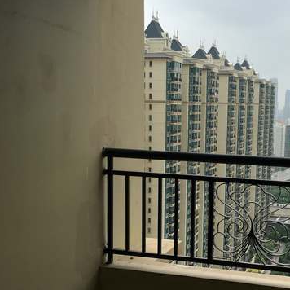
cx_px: 214
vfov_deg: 31.5
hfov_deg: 31.1
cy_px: 186
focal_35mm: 54
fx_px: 512
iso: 25
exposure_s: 1/1183
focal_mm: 4.15
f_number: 2.2
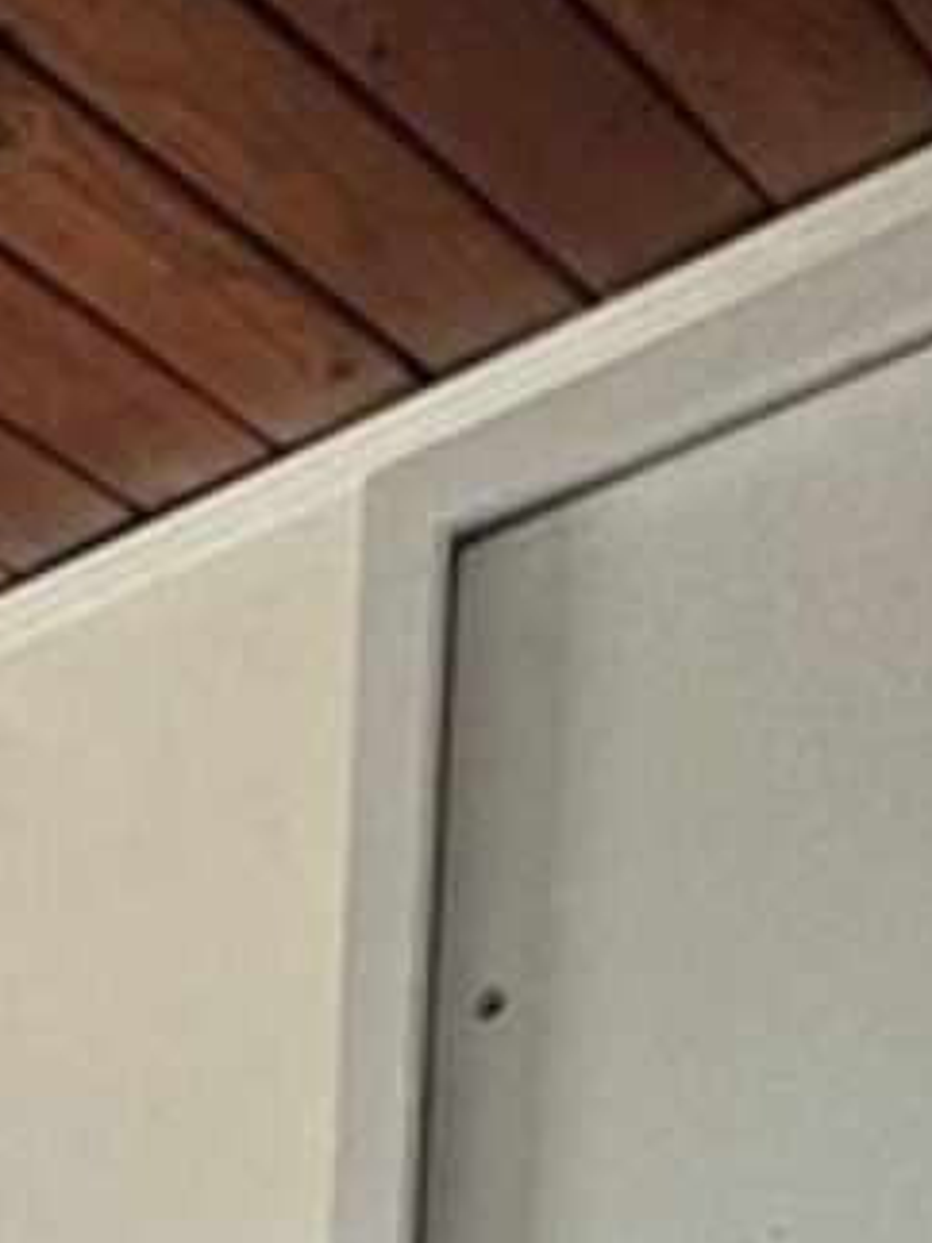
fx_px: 2658
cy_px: 2471
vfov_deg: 18.1
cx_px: -928
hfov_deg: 15.7
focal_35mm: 74
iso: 50
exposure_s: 1/99
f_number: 2.2
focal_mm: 2.22
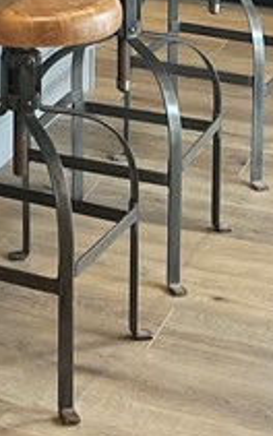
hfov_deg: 9.5
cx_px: -149
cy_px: -281
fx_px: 1594
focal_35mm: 134
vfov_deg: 14.2
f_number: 1.5
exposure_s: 1/120
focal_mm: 5.7
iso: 100
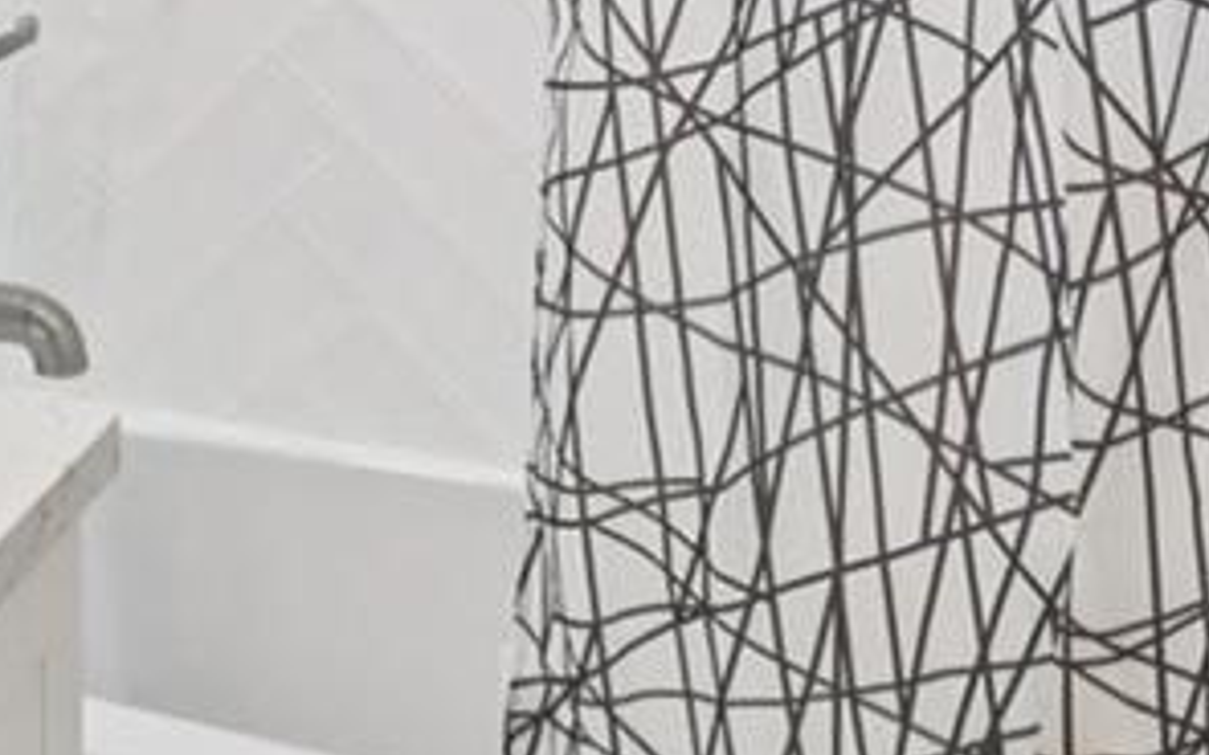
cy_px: -688
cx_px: -743
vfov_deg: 13.1
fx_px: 2900
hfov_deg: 19.6
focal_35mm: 88
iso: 400
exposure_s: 1/25
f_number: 8
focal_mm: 16
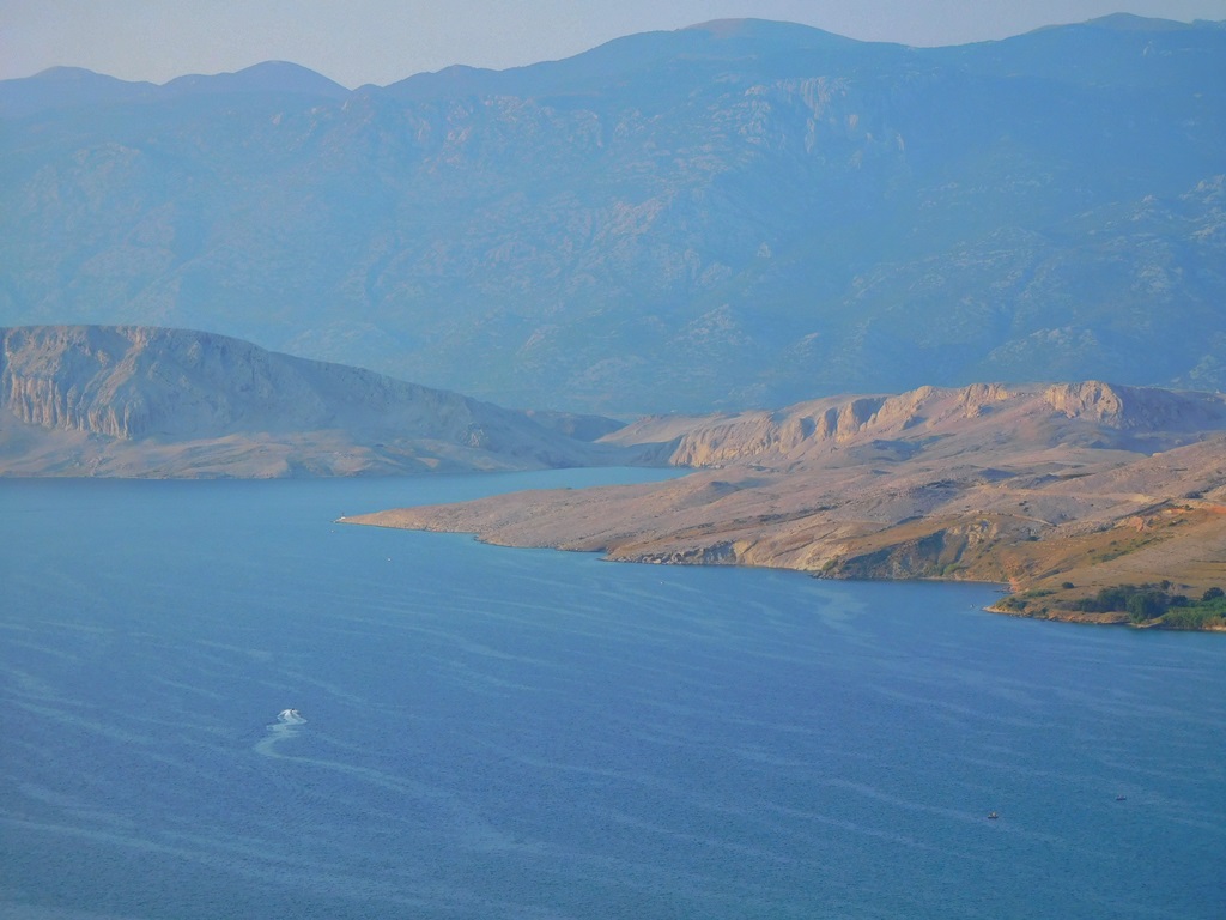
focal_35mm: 125
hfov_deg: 15.8
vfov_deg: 11.9
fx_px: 4427
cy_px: 460
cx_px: 613
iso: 125
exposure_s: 1/320
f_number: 5
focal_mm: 22.3
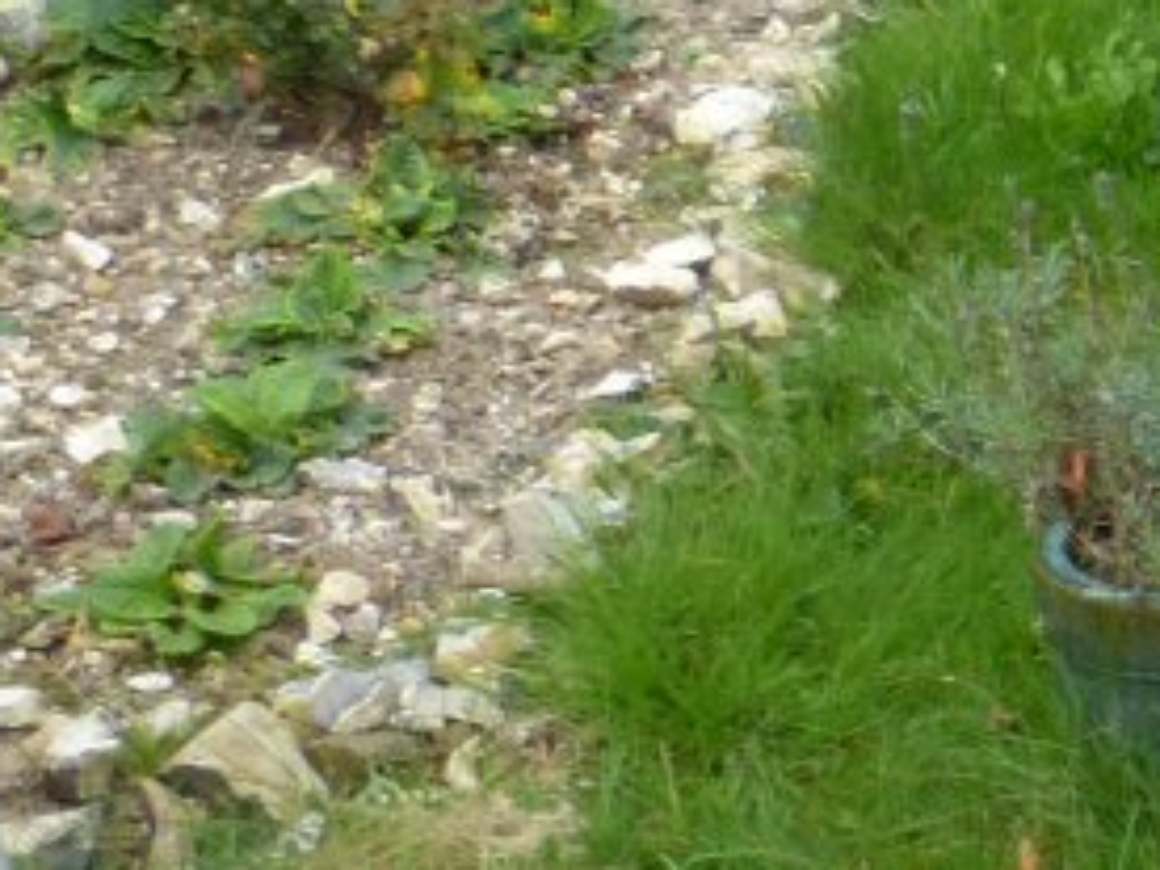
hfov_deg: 13.4
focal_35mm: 136
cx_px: 1887
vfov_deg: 10.9
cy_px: 464
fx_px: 4557
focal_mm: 4.3
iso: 100
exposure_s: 1/160
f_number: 4
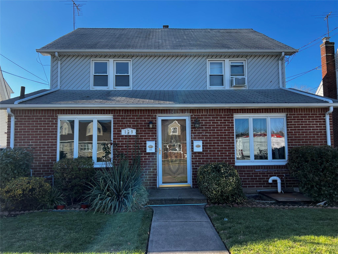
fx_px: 254
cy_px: 127
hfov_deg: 67.3
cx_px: 169
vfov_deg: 53.1
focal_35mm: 26
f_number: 1.5
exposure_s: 1/1124
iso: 50
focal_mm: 5.7
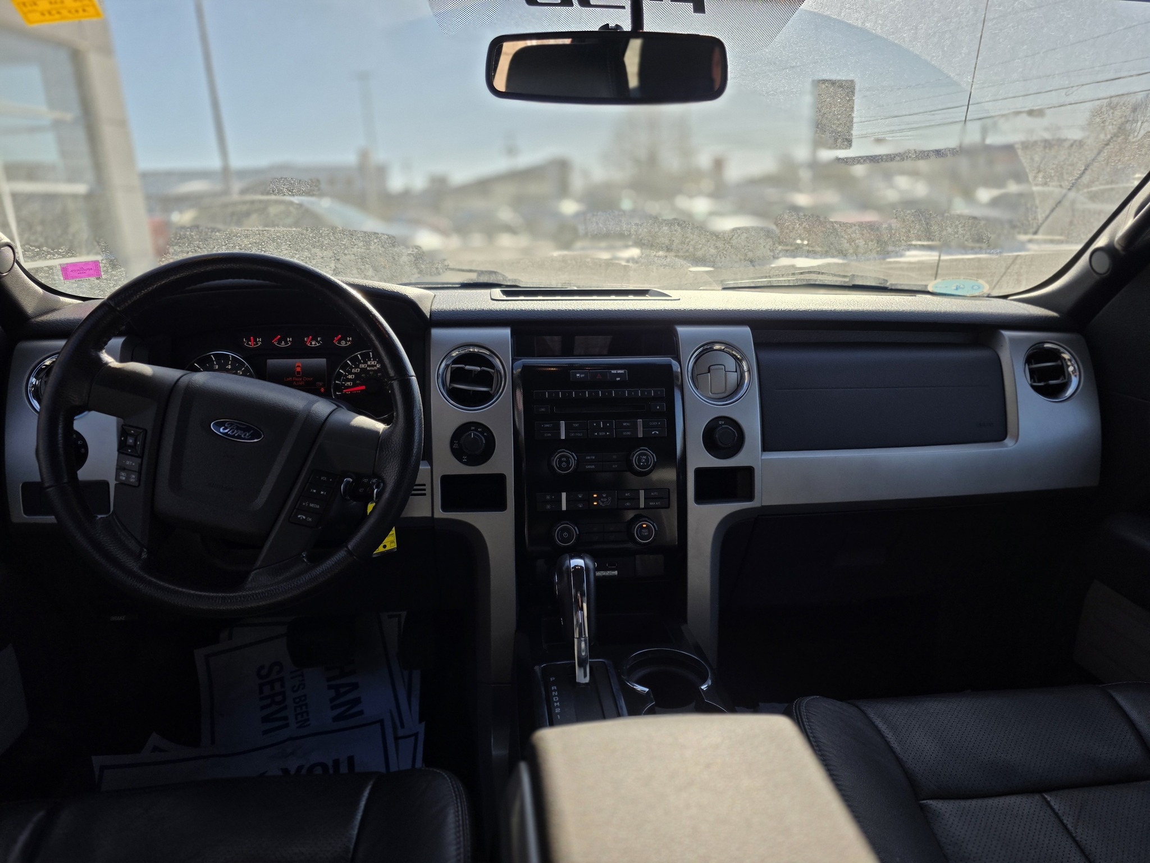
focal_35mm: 23
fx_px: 764
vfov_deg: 58.9
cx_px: 575
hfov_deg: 73.9
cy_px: 432
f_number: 1.7
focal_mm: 6.3
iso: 80
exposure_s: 1/3246
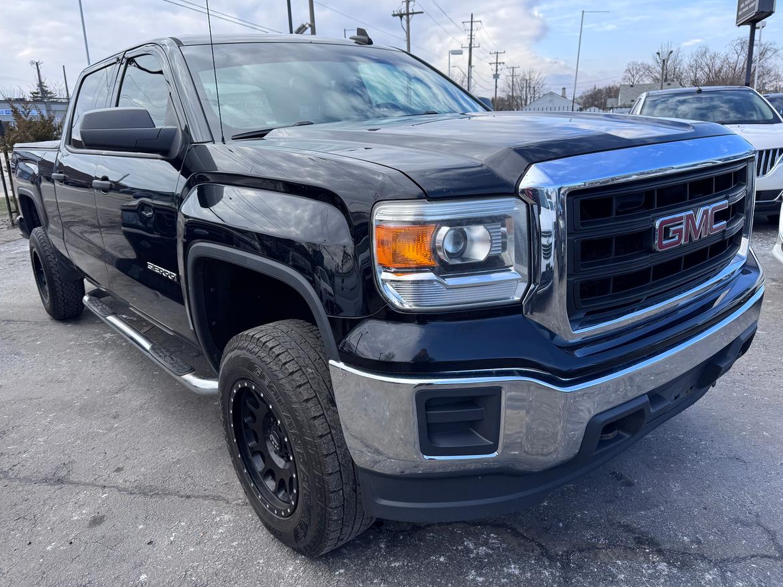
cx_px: 384
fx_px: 588
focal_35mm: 26
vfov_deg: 53.0
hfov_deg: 67.3
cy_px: 274
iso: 80
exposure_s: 1/1637
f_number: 1.78
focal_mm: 6.76
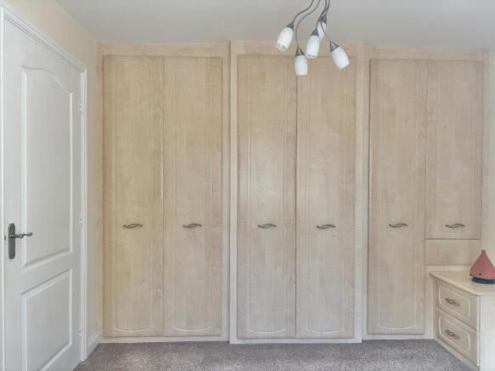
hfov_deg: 67.3
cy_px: 186
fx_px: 372
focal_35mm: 26
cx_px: 248
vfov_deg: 53.0
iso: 50
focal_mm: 5.96
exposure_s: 1/121
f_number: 1.6
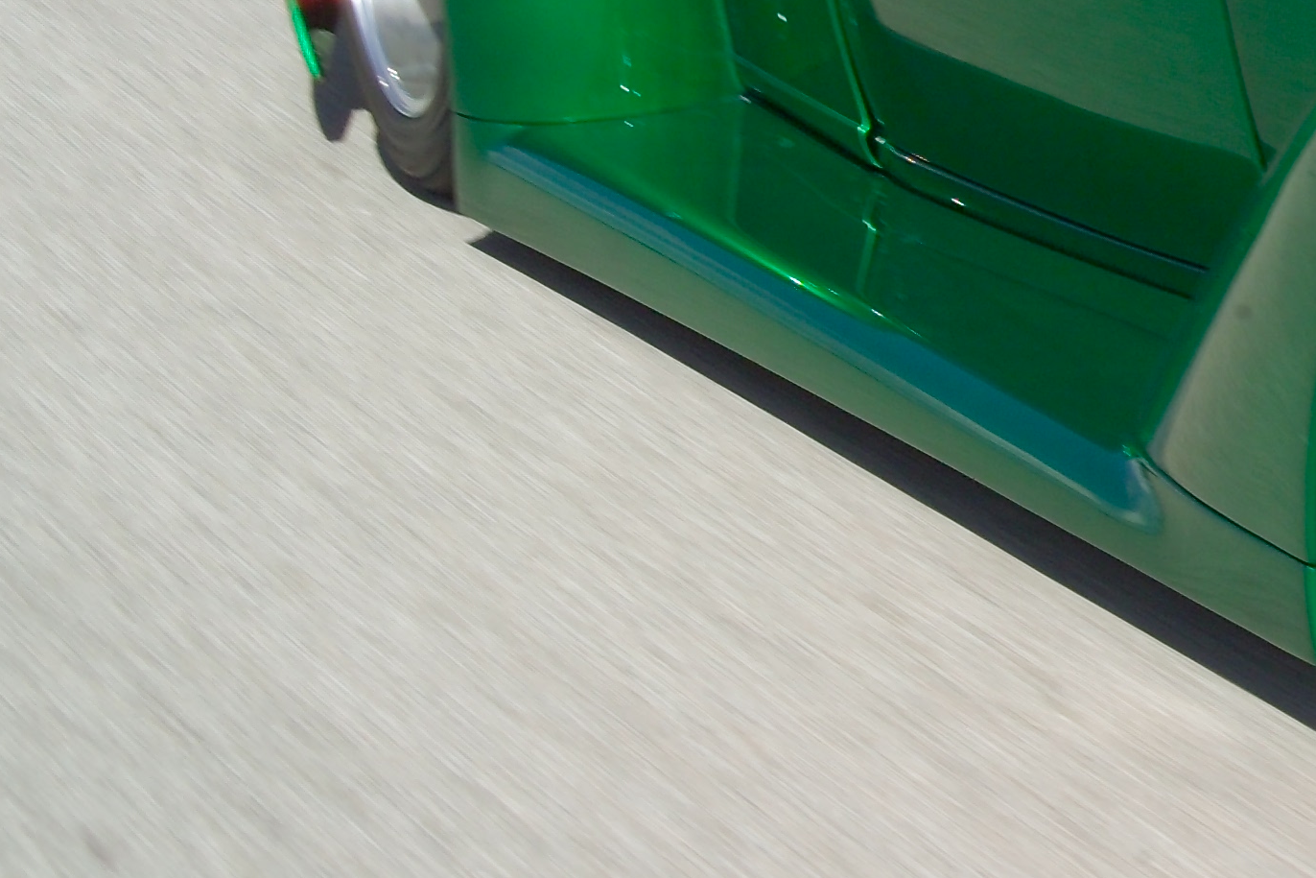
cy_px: -164
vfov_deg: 5.6
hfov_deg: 8.2
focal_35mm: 246
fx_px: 8993
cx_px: 1964
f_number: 11
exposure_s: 1/125
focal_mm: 75
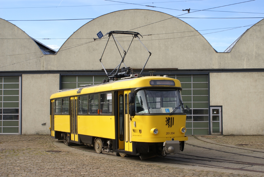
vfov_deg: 25.8
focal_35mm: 52
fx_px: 385
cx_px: 132
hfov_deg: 37.8
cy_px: 88
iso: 100
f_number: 8
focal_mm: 35
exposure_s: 1/125
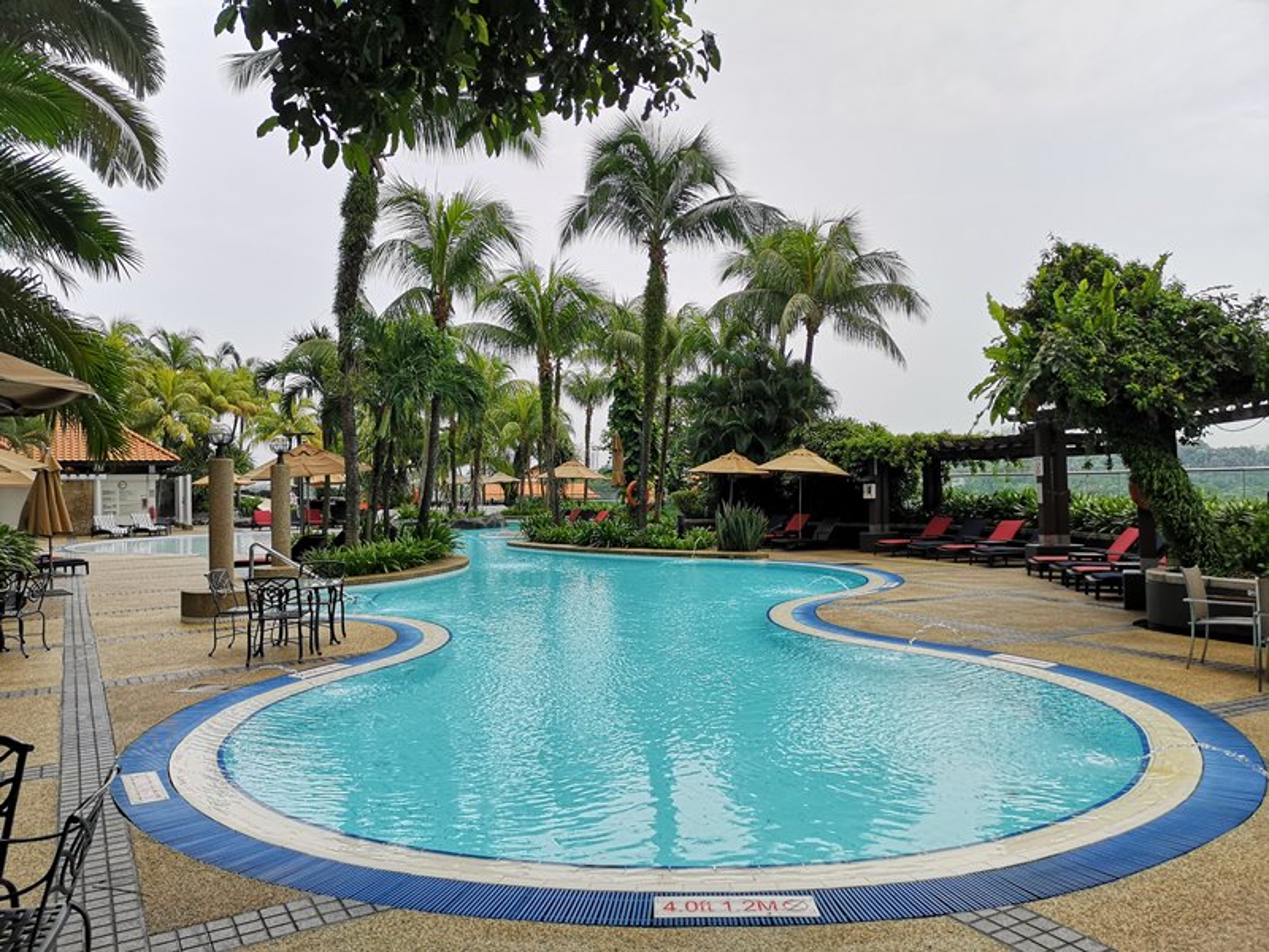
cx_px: 634
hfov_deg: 65.3
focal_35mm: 27
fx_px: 990
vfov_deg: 51.4
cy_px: 476
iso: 50
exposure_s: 1/565
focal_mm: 3.95
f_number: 1.8
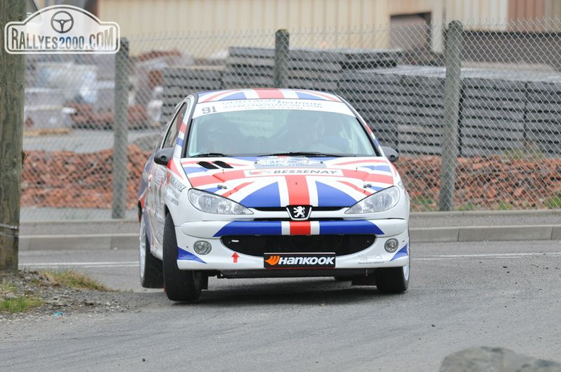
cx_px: 280
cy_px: 186
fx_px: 4900
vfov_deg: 4.3
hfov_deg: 6.6
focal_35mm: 315
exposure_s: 1/800
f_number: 5.6
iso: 1000
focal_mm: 210
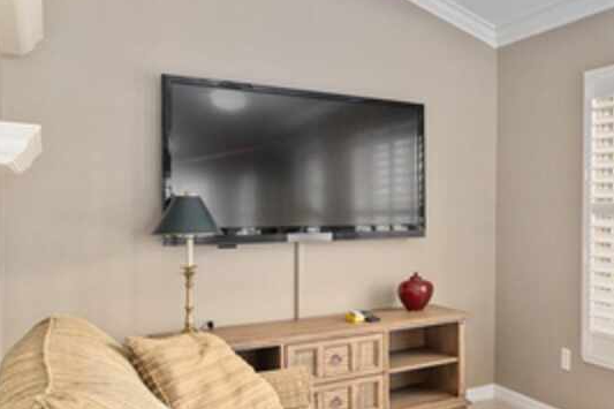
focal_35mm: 36
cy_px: 219
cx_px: 622
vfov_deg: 36.4
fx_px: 622
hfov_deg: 44.3
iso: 320
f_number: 8
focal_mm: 15.2
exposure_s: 1/20
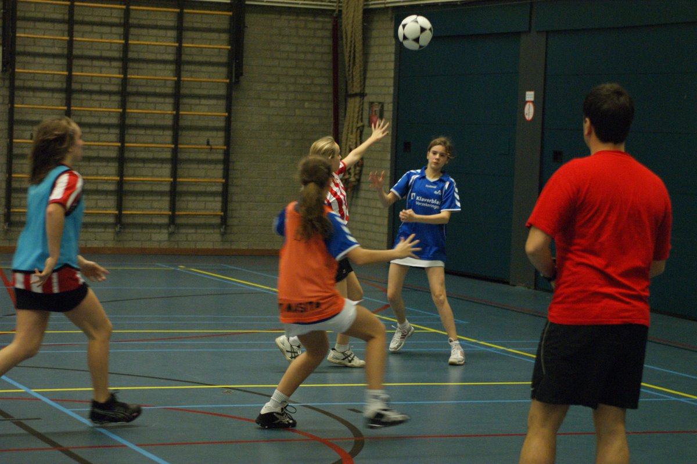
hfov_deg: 19.5
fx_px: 2032
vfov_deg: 13.0
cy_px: 232
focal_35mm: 105
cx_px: 348
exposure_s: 1/125
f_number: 2.8
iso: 1600
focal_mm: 70
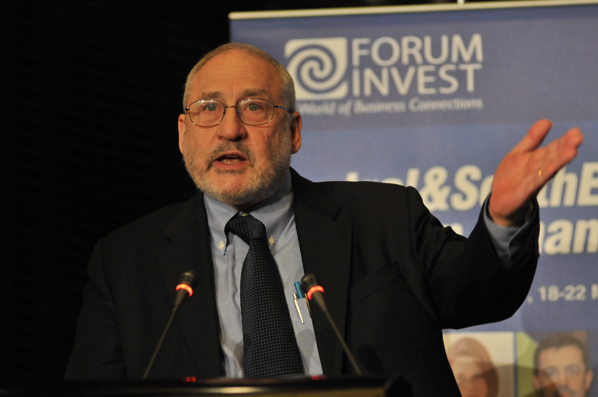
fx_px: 3608
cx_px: 299
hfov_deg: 9.5
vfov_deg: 6.3
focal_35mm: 218
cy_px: 198
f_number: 2.8
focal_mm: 145
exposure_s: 1/200
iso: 1000
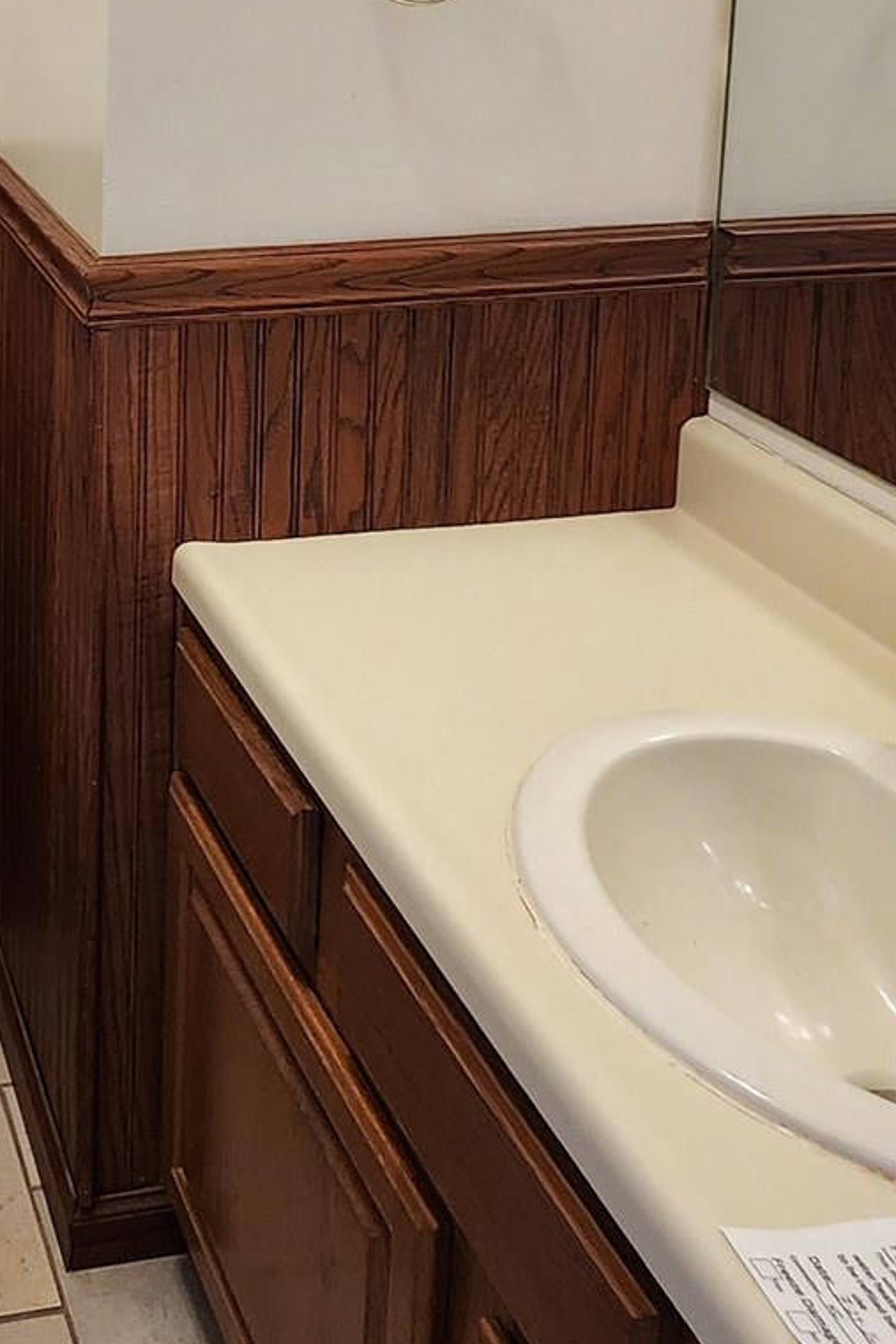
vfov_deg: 42.3
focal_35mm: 41
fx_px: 1530
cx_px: -53
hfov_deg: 29.8
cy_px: 64
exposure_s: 1/60
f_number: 2.2
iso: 125
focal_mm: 2.2
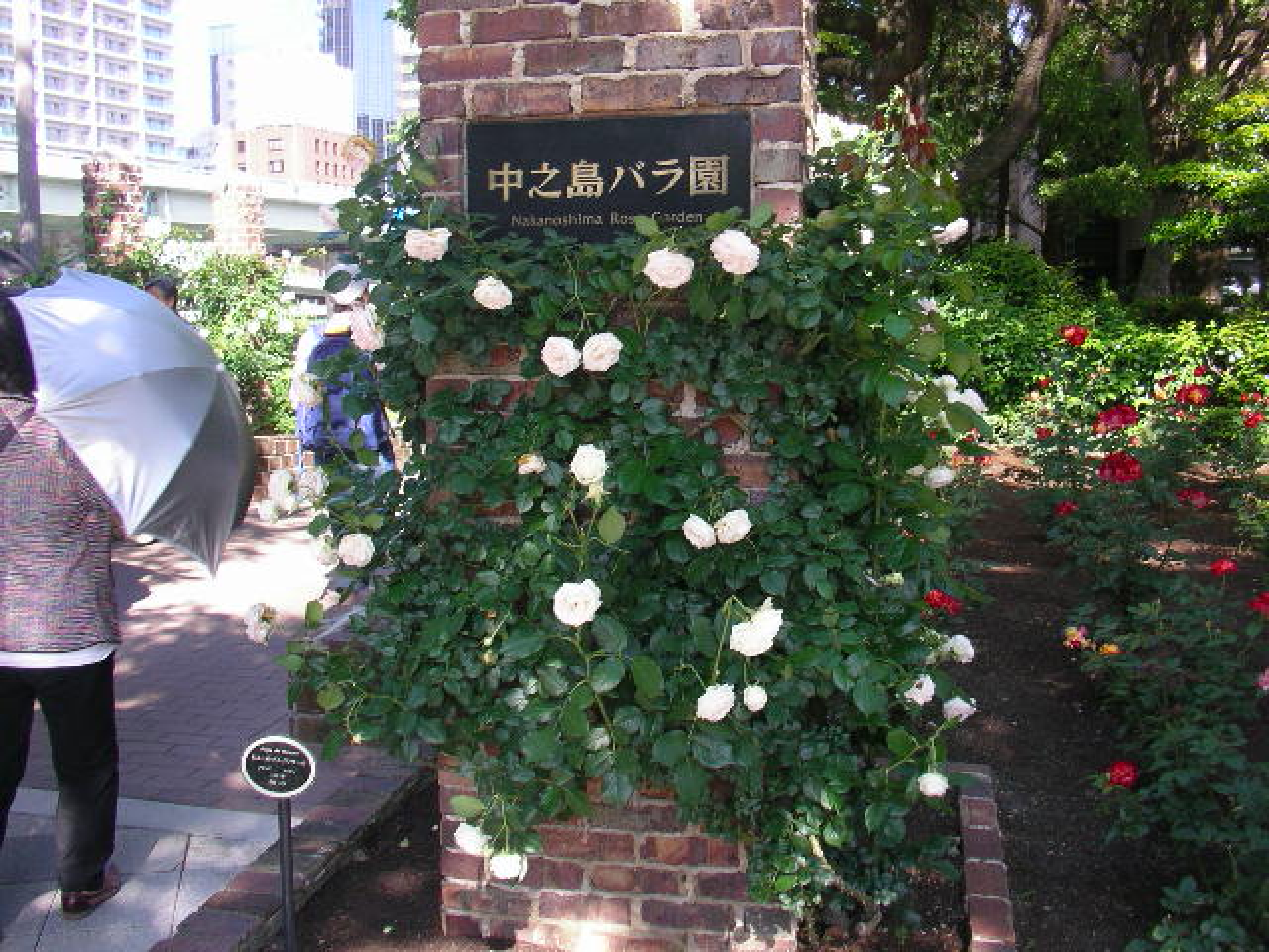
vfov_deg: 38.7
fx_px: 1356
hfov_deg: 50.1
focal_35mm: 37
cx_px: 634
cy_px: 476
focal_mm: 5.7
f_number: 2.8
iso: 64
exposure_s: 1/80
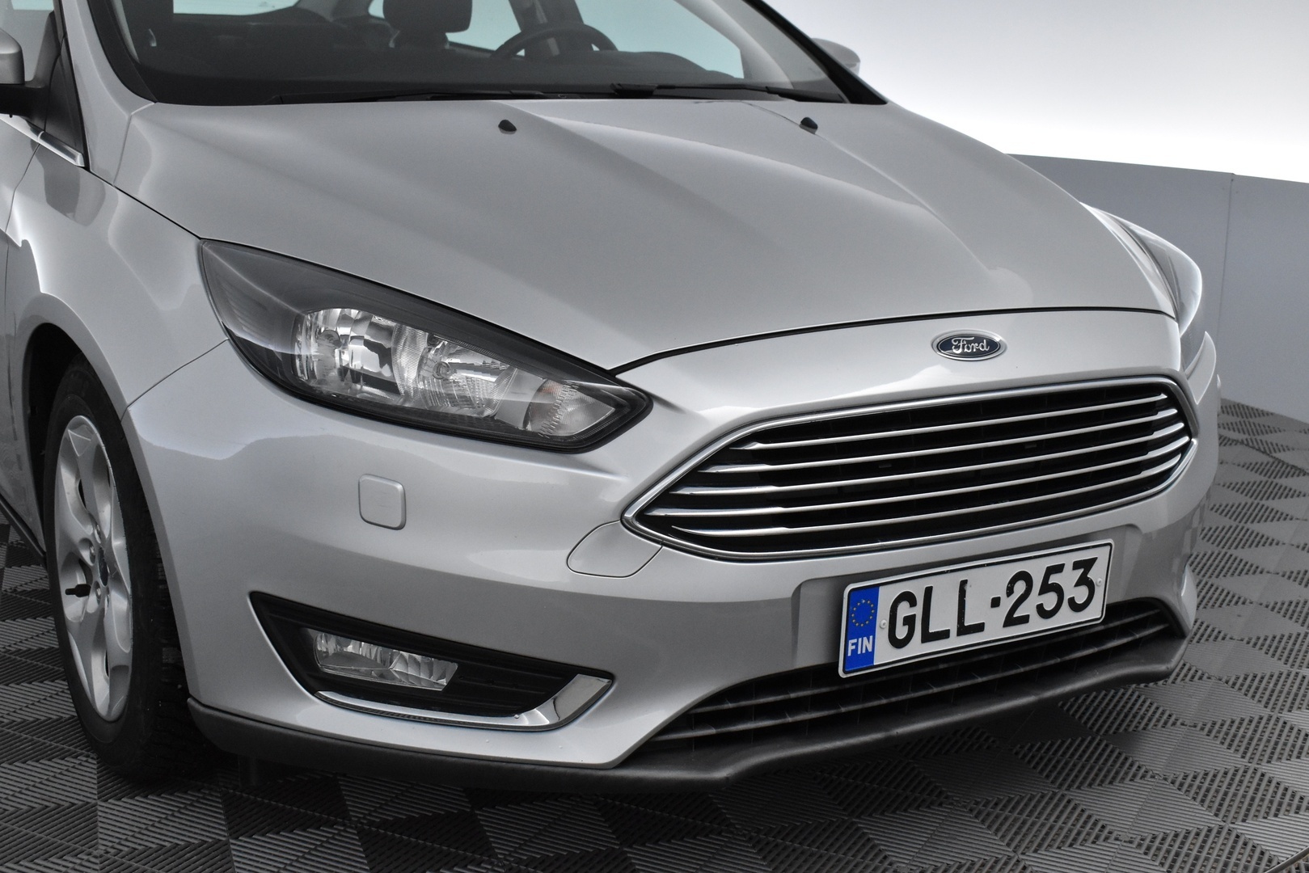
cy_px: 436
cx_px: 654
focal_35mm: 46
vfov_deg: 29.0
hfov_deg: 42.3
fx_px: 1691
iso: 3200
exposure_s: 1/160
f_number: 6.3
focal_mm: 31
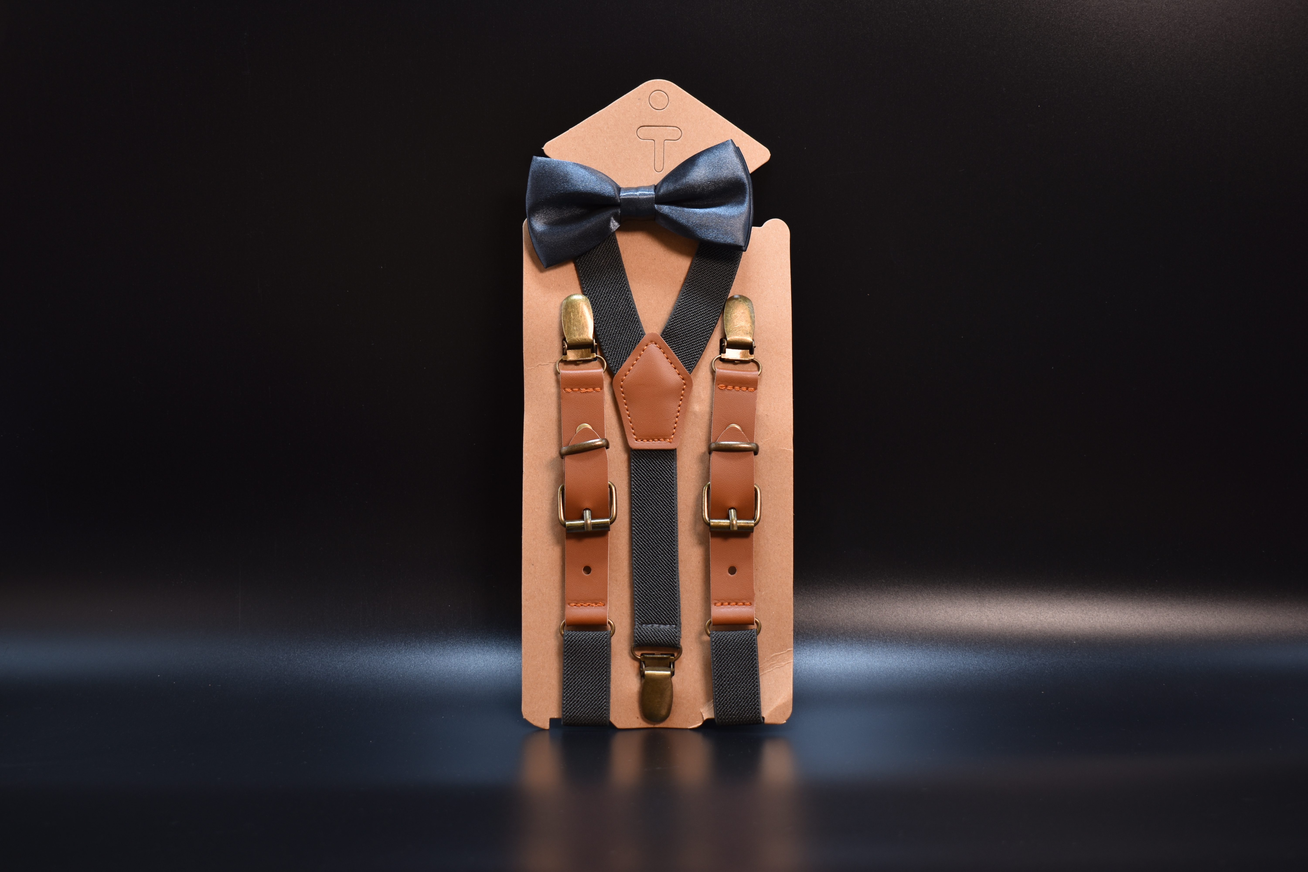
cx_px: 654
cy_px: 436
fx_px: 1853
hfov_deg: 38.9
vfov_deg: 26.5
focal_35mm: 51
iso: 100
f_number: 4.5
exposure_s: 1/13
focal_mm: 34
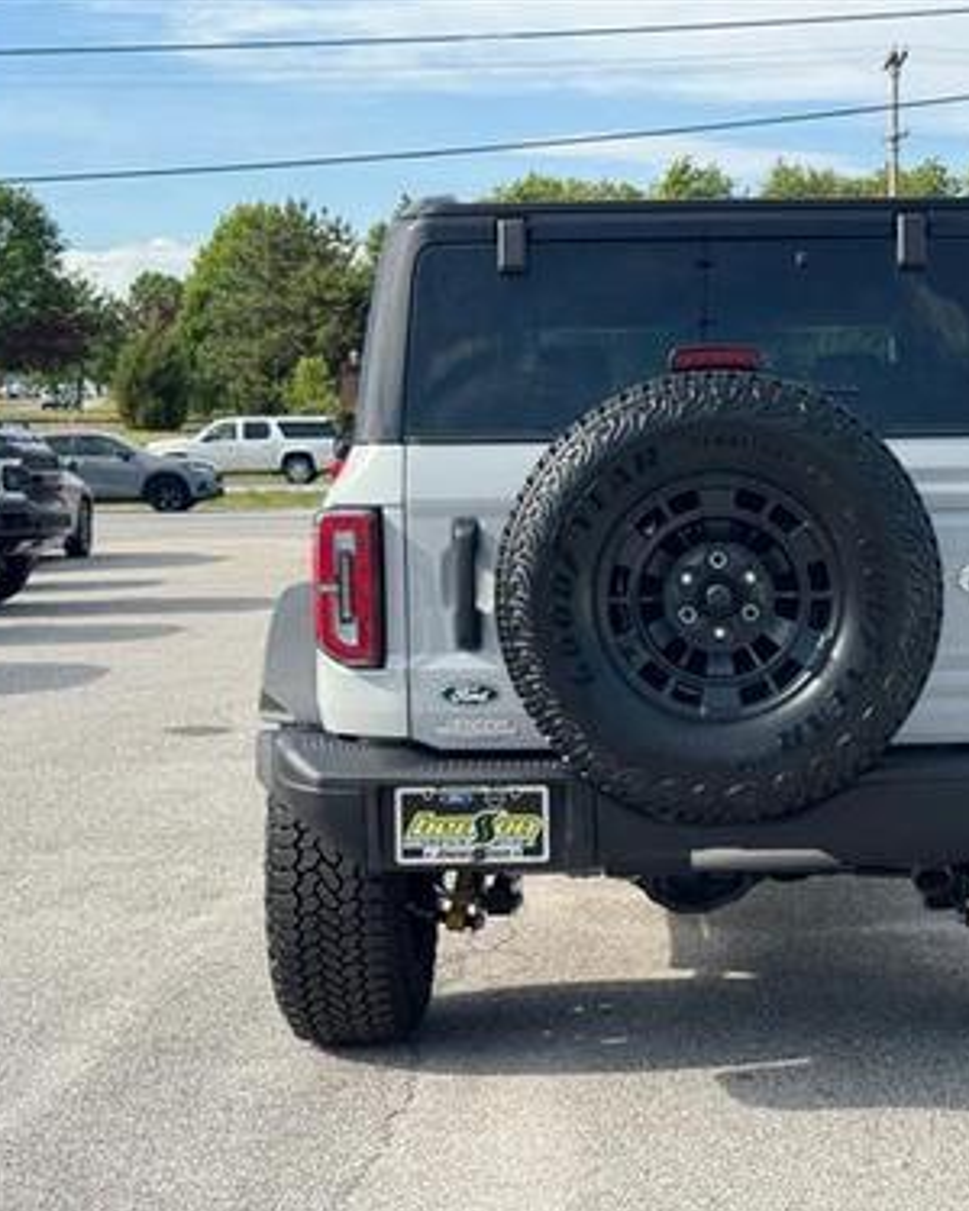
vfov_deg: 30.0
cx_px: 717
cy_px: 607
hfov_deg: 24.0
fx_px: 2258
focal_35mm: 63
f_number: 1.78
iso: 64
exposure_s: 1/2331
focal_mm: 6.76
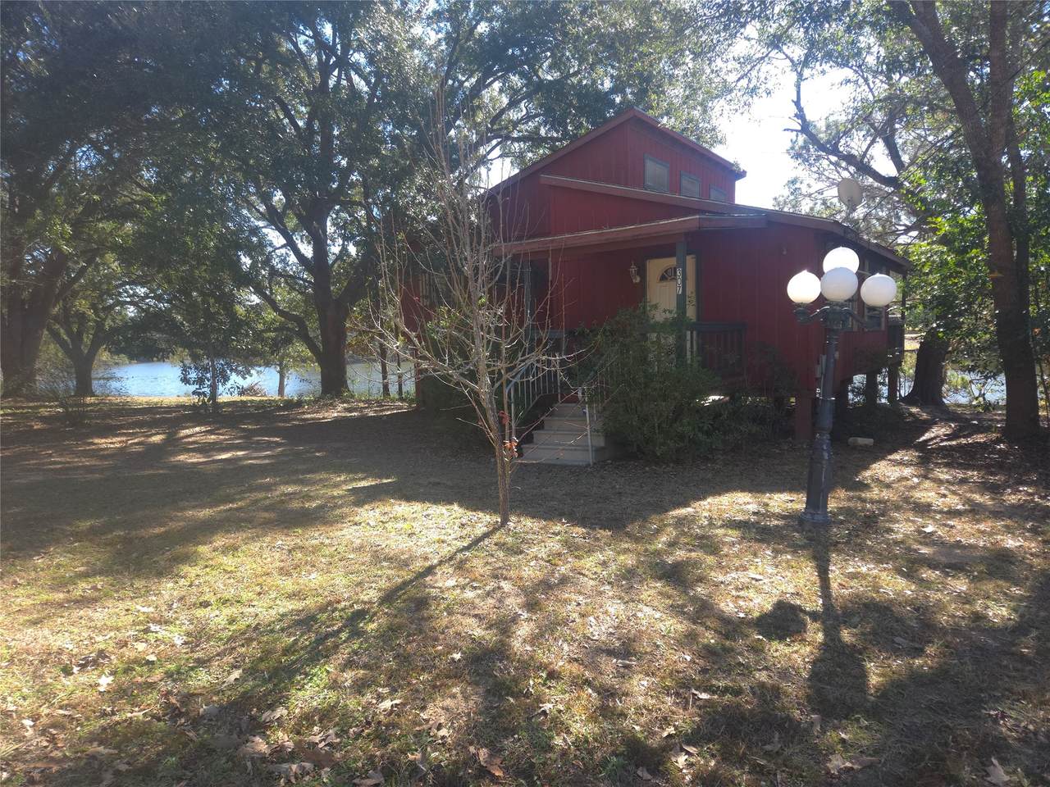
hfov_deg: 73.9
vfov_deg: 58.9
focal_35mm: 23
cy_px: 394
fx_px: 698
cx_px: 525
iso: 50
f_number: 1.8
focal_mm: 5.4
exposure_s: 1/337
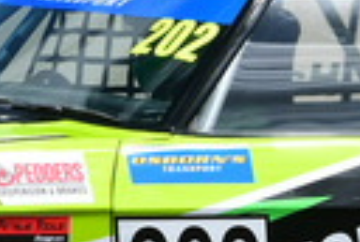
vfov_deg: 0.7
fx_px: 18724
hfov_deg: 1.1
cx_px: 141
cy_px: -124
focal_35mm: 1868
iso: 200
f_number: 13
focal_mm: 200
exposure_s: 1/250
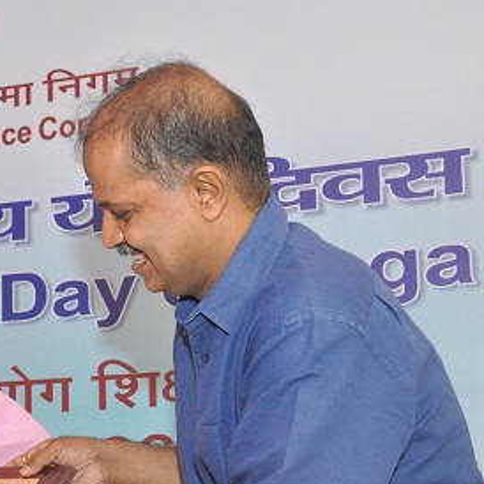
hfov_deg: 19.3
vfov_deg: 19.8
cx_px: -48
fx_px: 1363
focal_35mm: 86
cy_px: 435
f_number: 8
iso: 1600
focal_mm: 25
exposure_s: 1/125
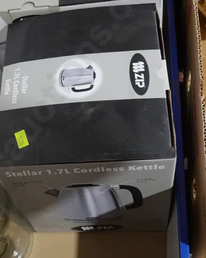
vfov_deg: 33.0
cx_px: 31
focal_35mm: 57
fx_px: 434
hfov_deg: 26.0
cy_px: 126
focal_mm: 16
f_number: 3.6
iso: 1600
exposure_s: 1/60
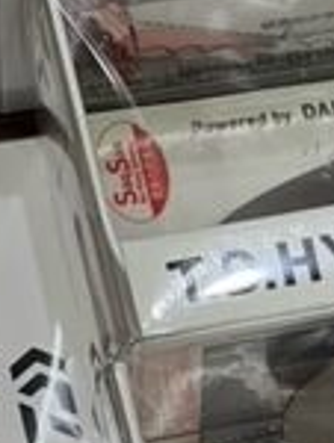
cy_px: 579
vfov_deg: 6.0
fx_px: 4208
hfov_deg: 4.5
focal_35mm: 328
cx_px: 662
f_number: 2.8
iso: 160
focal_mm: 9
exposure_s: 1/120
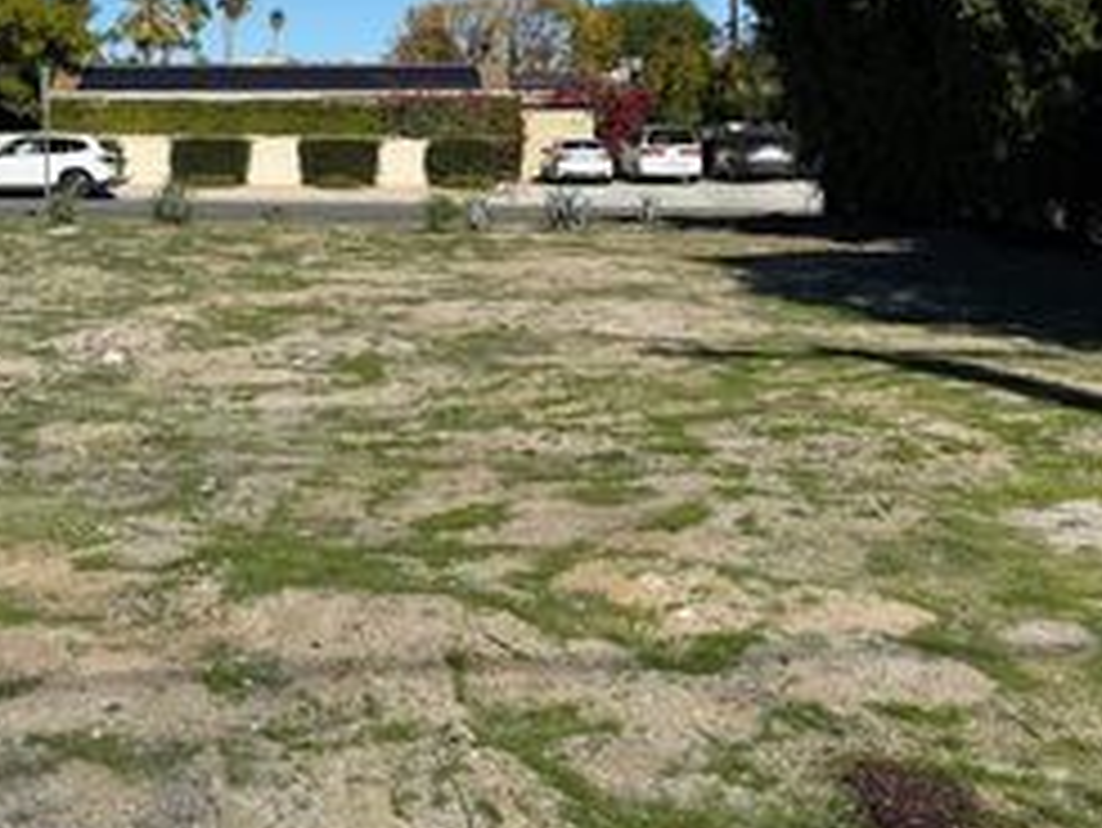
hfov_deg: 38.5
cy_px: 214
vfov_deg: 29.3
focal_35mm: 49
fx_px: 1561
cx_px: 369
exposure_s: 1/6711
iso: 80
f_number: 1.78
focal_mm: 6.76
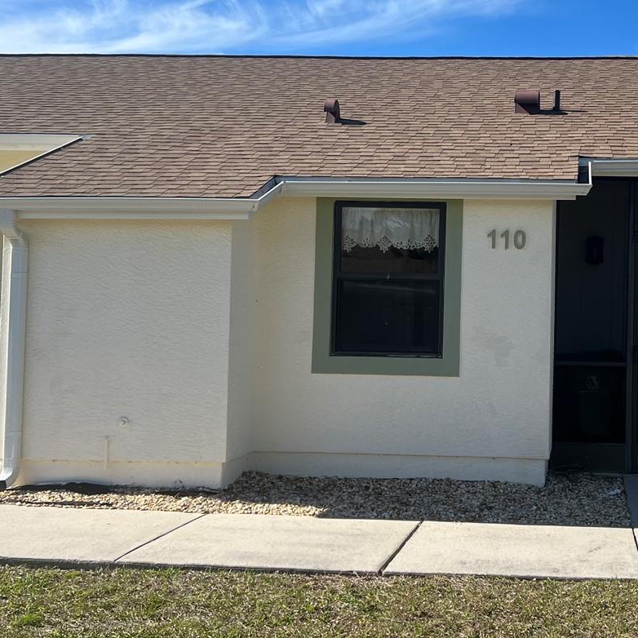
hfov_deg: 34.8
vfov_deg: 36.0
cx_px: 520
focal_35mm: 47
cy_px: 280
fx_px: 980
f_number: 1.5
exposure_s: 1/4274
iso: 50
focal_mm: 5.7
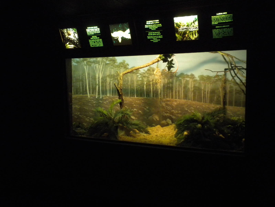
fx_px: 294
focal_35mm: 37
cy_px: 104
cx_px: 138
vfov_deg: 38.7
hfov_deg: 50.1
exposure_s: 1/13.3
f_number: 3.5
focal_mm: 6.6
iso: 400
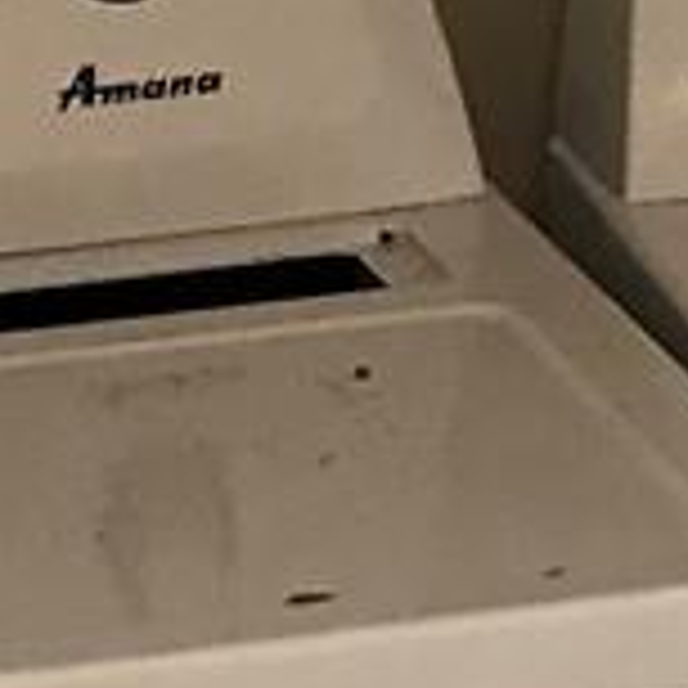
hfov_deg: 6.8
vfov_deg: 6.6
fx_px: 5824
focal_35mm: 259
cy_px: 1178
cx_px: 571
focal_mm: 3.99
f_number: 1.8
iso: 50
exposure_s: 1/15
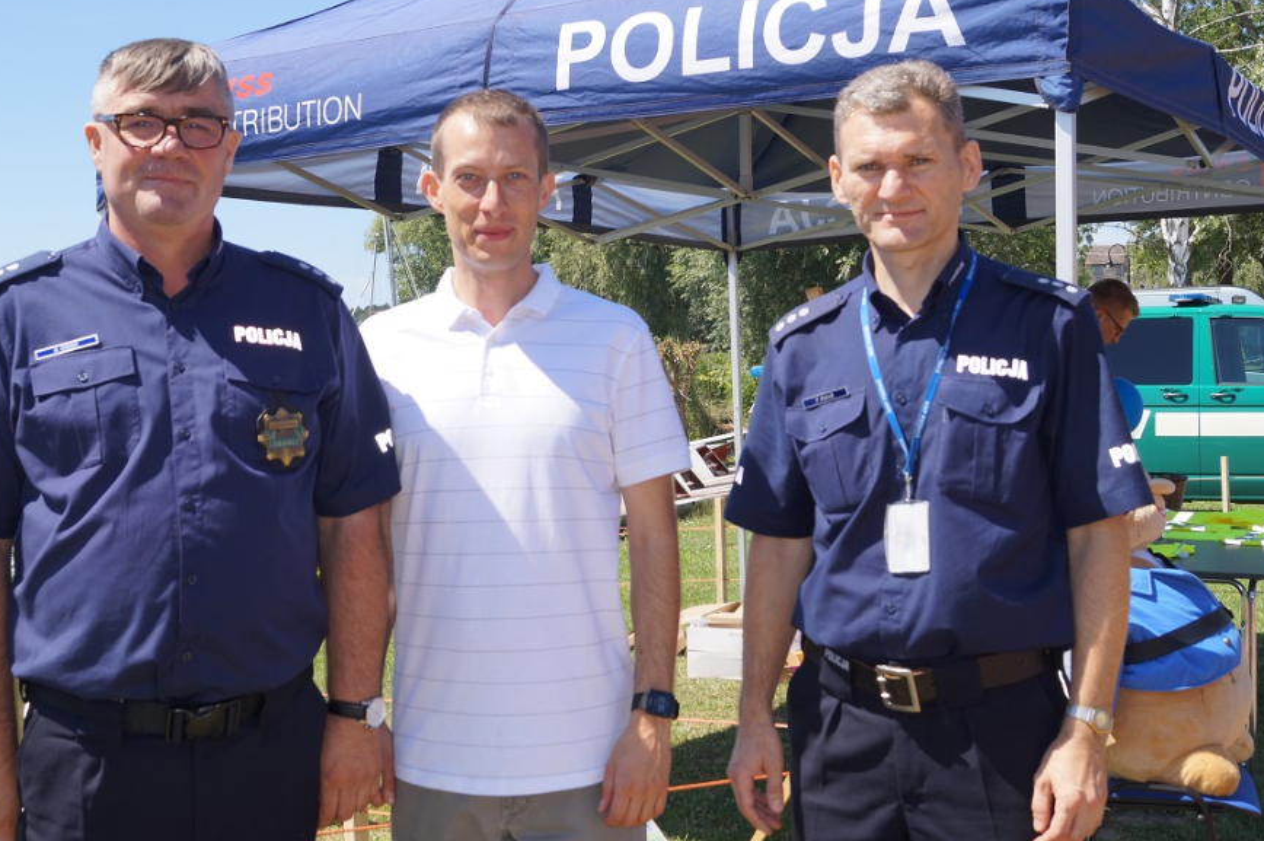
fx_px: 1614
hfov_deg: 42.7
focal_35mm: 46
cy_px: 404
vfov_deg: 29.2
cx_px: 537
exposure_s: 1/160
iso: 100
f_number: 9
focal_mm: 26
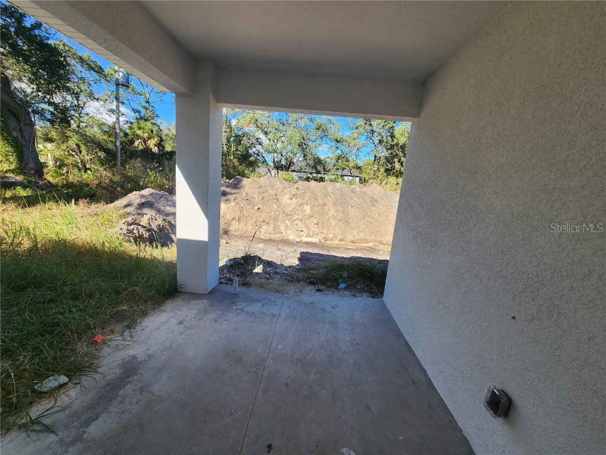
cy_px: 228
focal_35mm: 13
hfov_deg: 106.2
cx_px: 303
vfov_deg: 89.9
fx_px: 228
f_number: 2.2
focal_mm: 2.2
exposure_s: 1/652
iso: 50
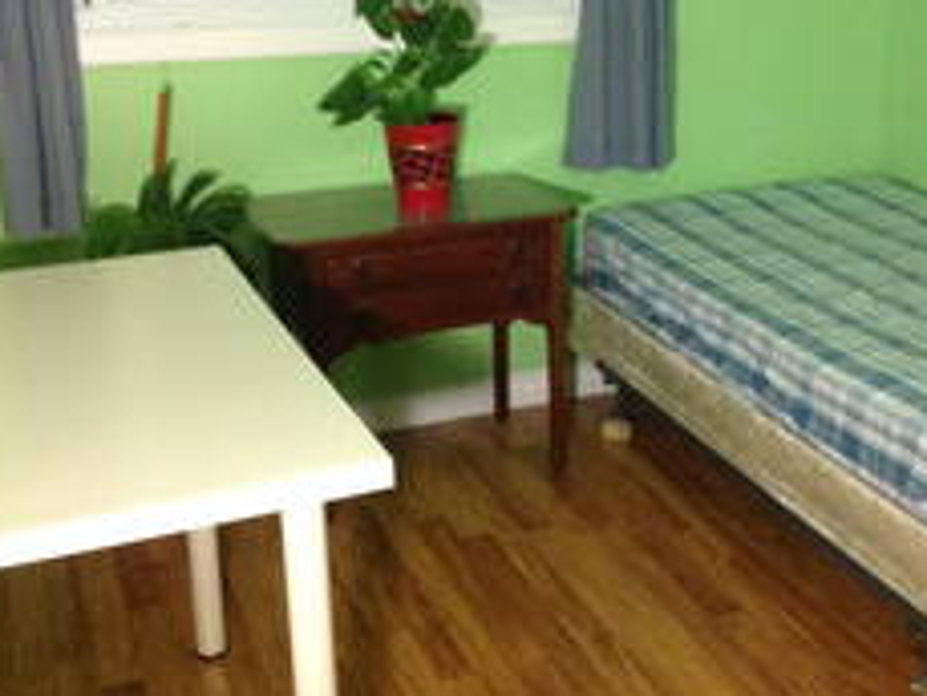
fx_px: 1474
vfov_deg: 26.5
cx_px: 571
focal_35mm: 55
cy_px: 251
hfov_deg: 34.8
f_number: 2.4
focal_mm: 4.28
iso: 400
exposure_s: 1/15
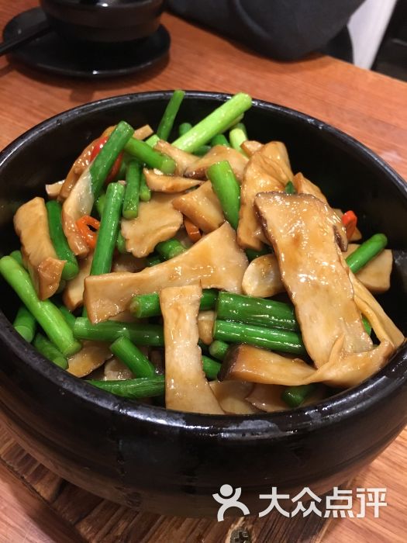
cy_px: 272
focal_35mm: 29
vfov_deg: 61.7
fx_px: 455
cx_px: 204
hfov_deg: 48.2
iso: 250
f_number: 2.2
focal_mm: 4.15
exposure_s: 1/17
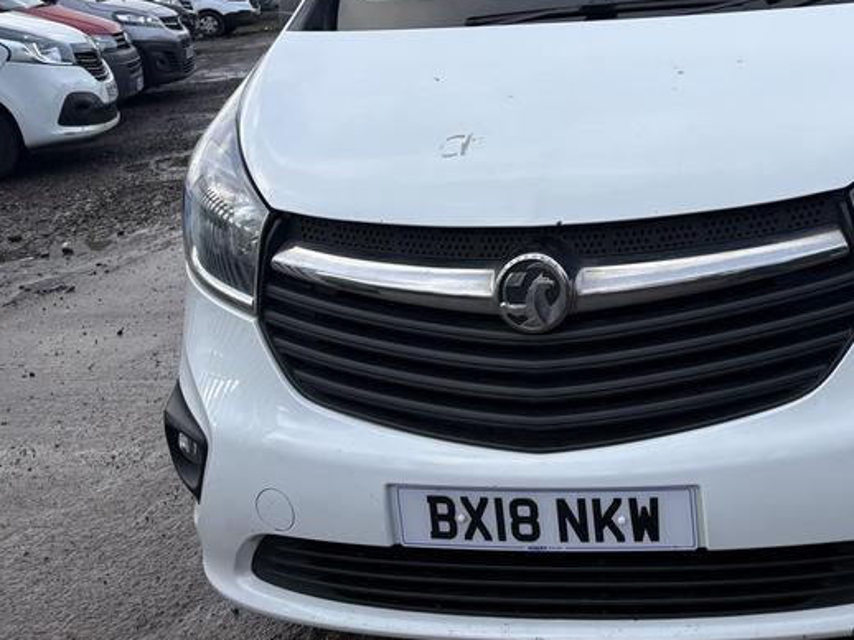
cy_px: 148
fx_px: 1110
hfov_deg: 39.8
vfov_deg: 31.5
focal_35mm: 45
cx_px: 724
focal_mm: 5.96
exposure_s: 1/1175
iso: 50
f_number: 1.6
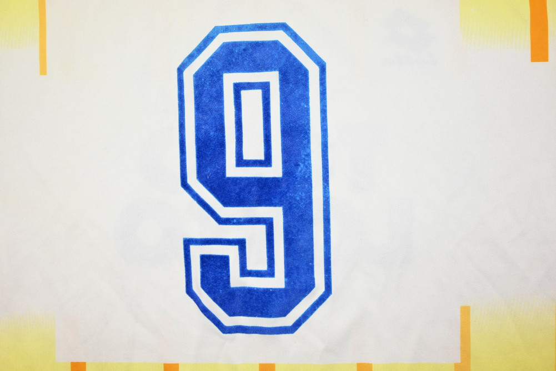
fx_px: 463
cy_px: 186
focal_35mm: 30
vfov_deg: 43.6
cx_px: 278
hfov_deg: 61.9
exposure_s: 1/125
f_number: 4.8
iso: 200
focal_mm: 30
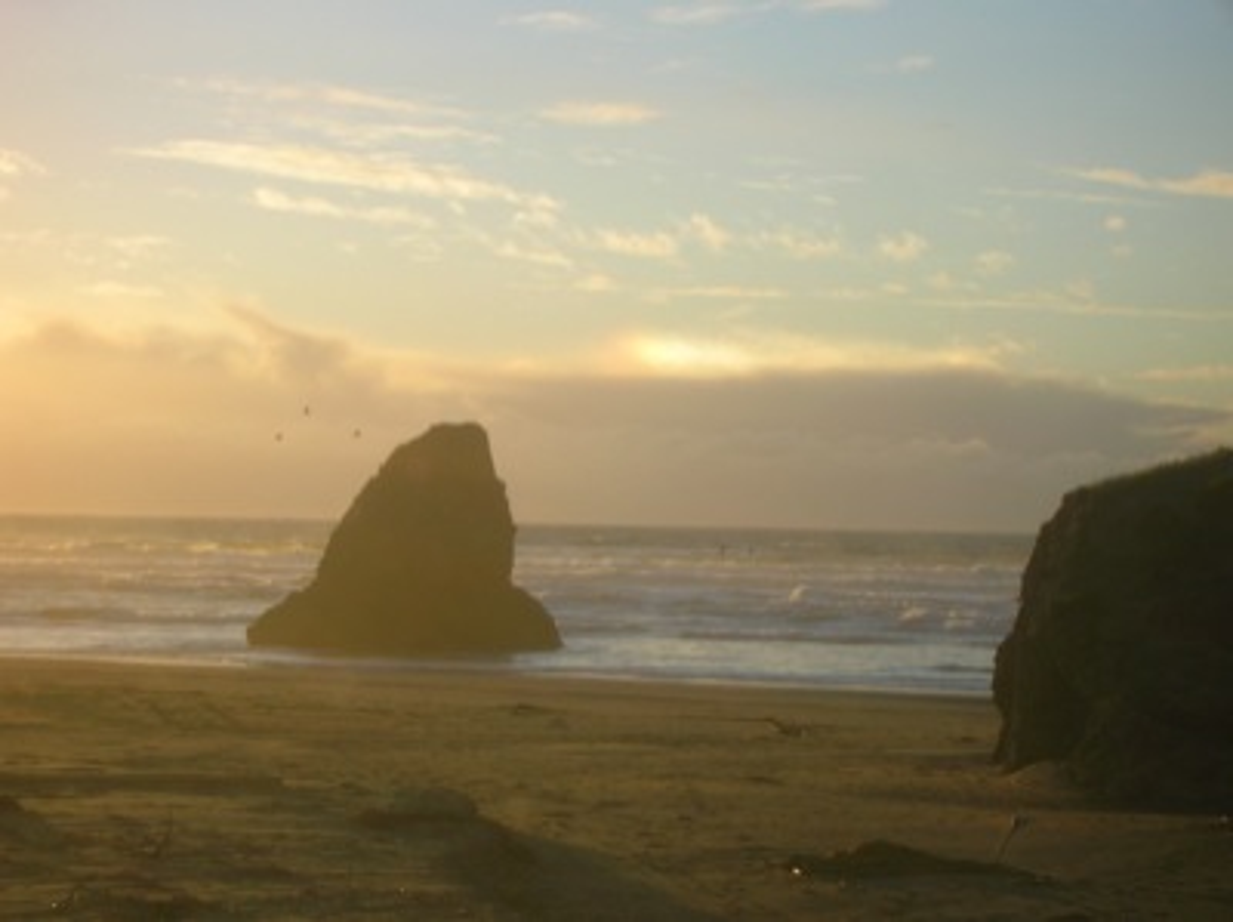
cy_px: 461
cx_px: 616
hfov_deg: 19.3
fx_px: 3629
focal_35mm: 102
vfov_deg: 14.5
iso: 50
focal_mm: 17.1
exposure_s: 1/76.3
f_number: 8.2
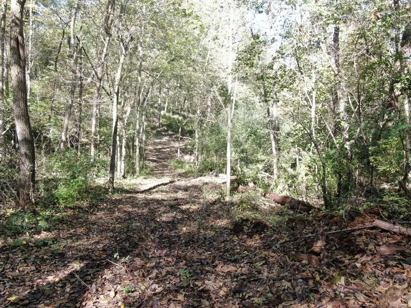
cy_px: 154
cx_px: 206
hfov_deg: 71.6
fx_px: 285
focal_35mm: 24
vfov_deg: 56.8
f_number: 2.8
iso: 100
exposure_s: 1/80
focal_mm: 4.39
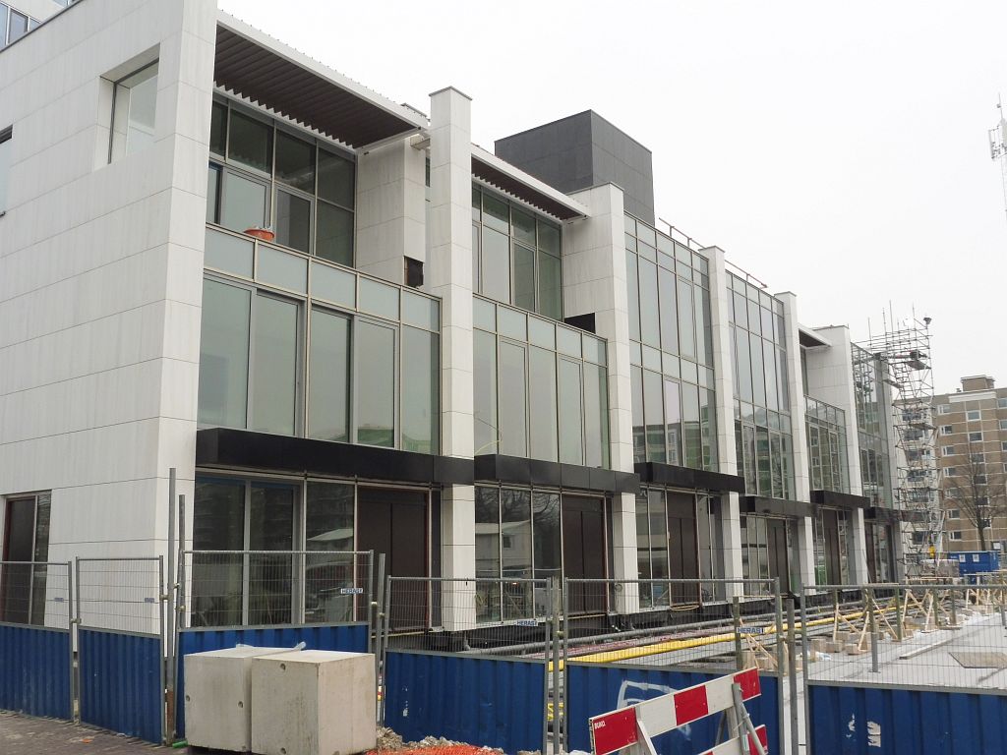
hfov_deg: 54.0
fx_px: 989
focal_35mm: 34
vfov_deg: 41.8
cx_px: 504
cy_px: 378
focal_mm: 6.1
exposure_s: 1/100
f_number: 5
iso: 100
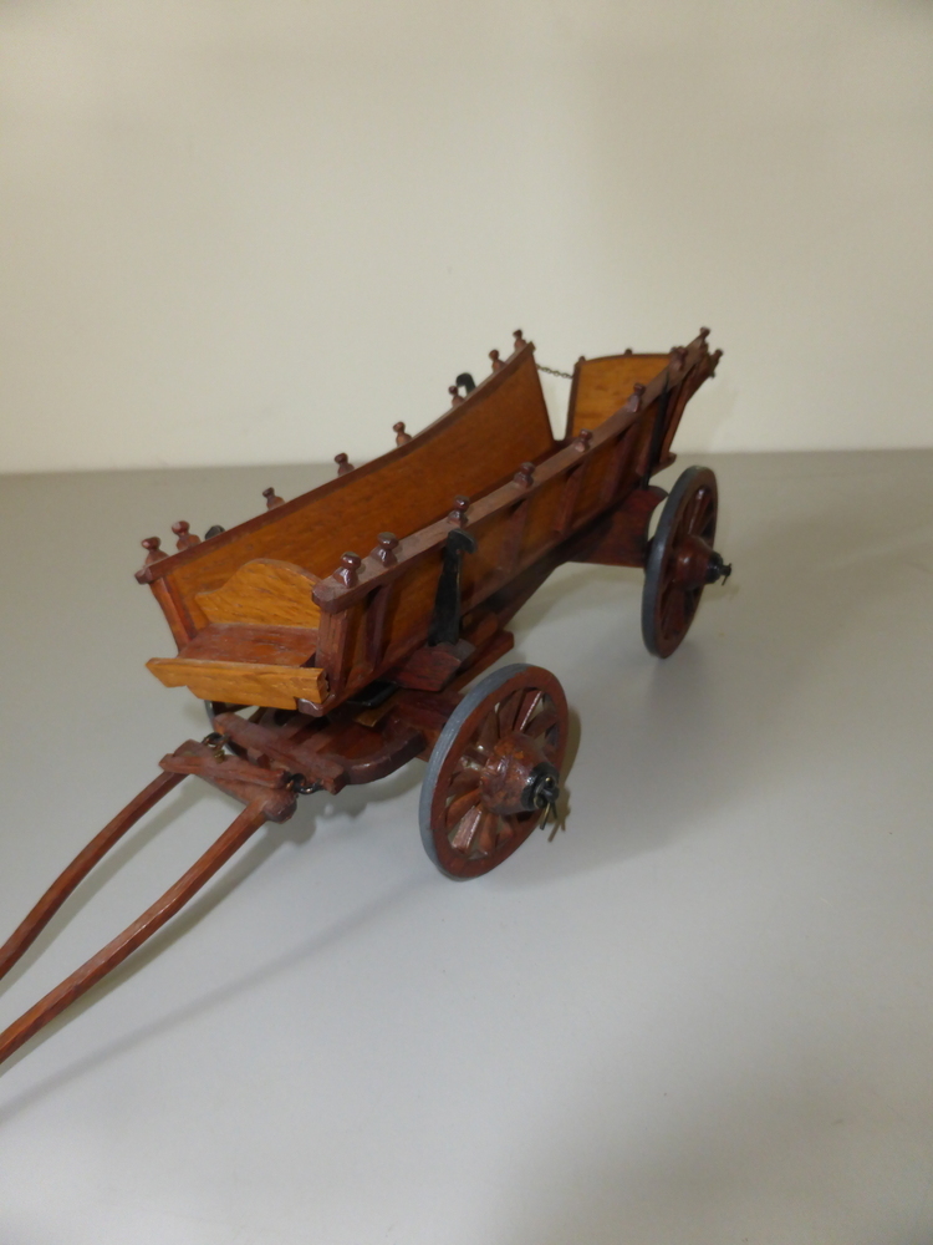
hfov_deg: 56.8
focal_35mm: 24
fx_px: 862
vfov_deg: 71.6
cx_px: 466
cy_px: 622
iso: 250
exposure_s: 1/60
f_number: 3.3
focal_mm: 4.3
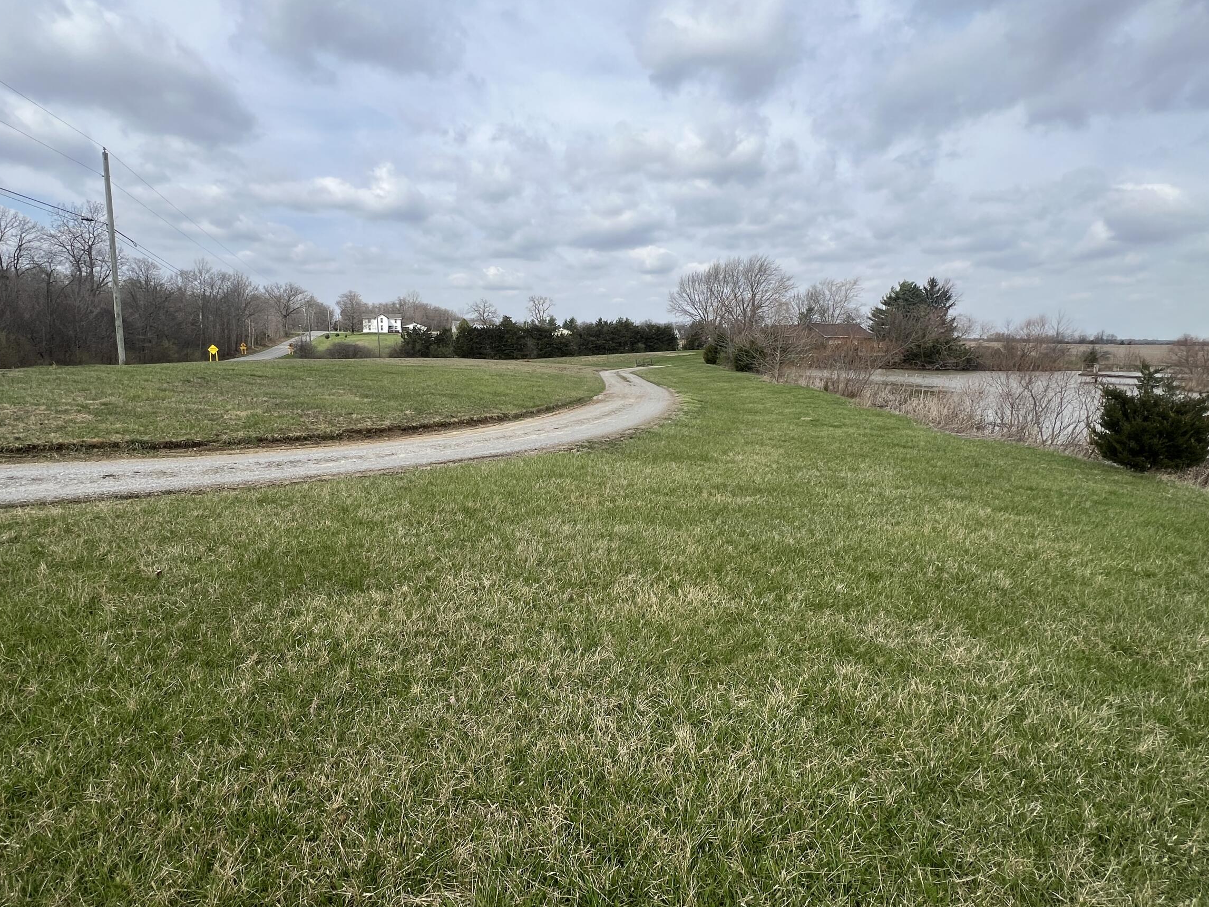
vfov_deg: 74.7
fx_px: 594
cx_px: 580
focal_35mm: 17
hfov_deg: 91.0
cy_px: 431
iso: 32
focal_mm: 1.57
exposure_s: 1/1553
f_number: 1.8
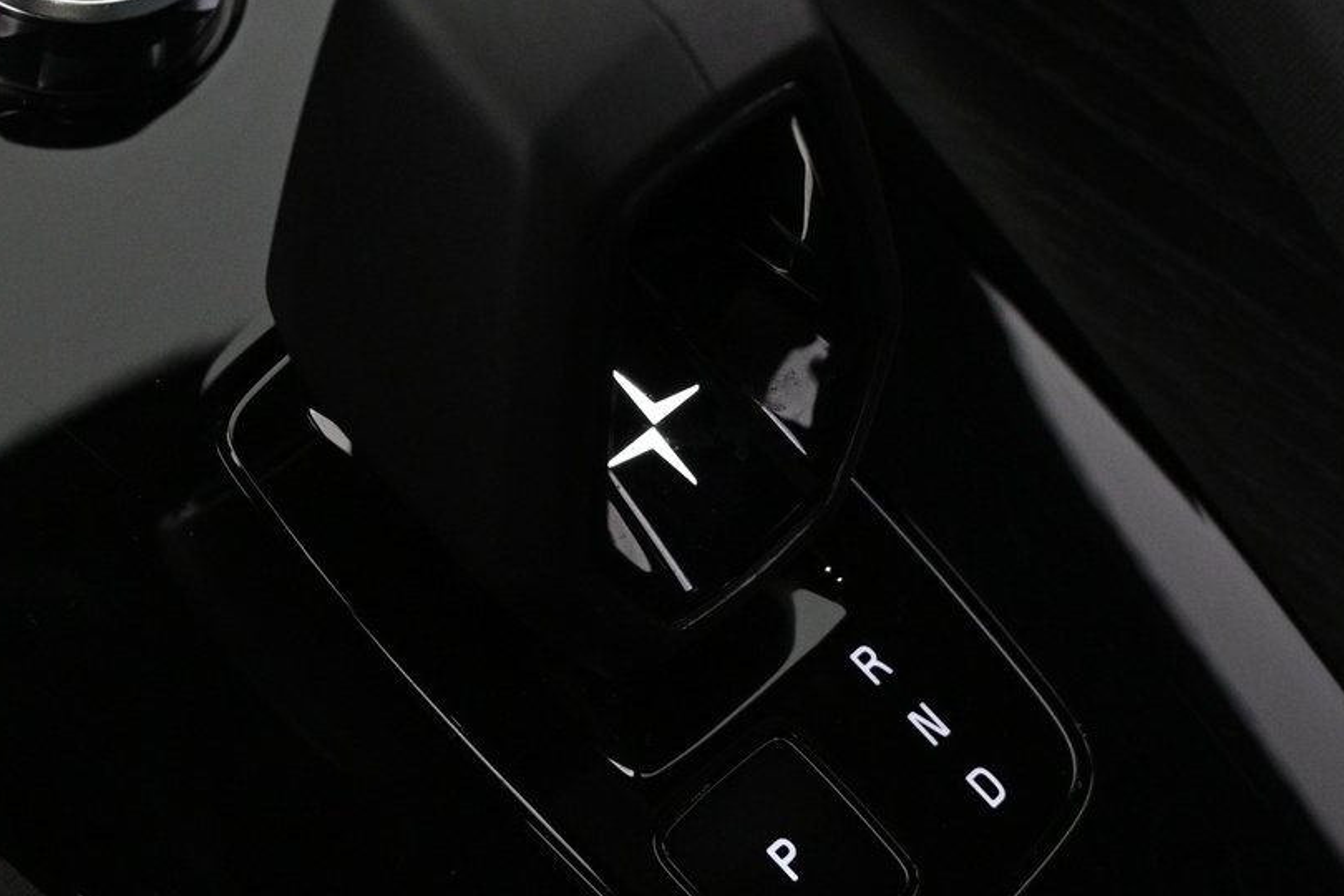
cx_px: 290
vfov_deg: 19.7
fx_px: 2576
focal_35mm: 69
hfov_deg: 28.7
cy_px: 385
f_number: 4.2
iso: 1600
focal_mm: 23
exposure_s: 1/40
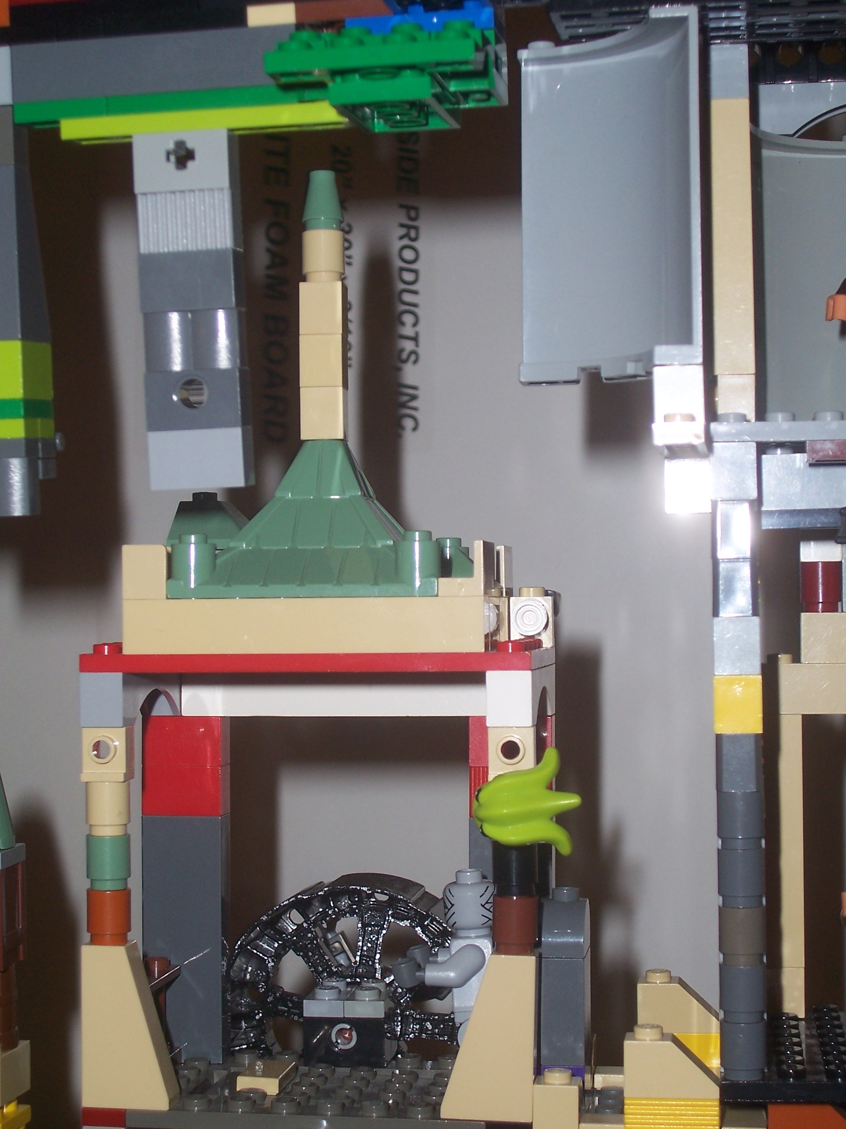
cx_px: 423
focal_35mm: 66
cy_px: 564
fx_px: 2151
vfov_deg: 29.4
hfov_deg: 22.3
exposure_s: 1/90
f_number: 4
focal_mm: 10.8
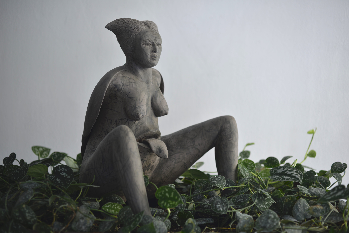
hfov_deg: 39.6
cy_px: 116
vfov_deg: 27.0
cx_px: 174
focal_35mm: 50
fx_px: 485
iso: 100
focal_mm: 50
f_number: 3.2
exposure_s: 1/2.5
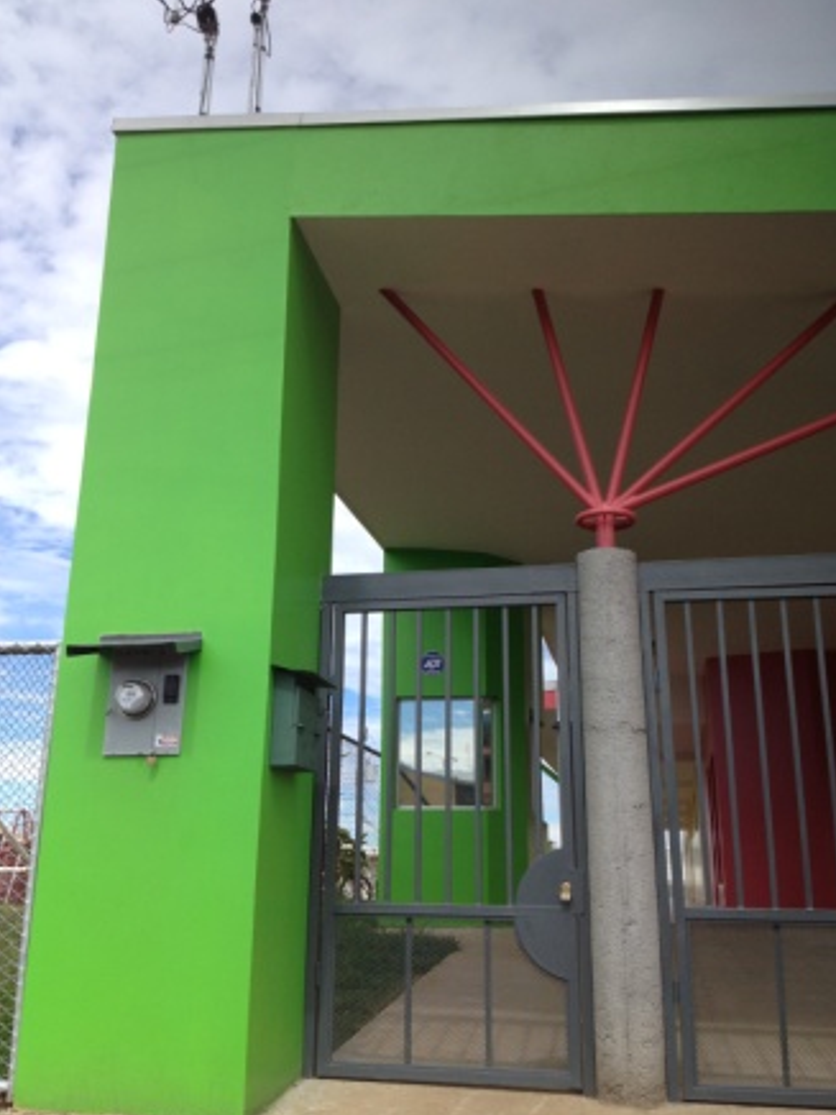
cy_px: 552
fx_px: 1159
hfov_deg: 39.7
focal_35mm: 36
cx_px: 427
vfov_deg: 51.4
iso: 64
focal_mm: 4.28
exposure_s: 1/824
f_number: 2.4
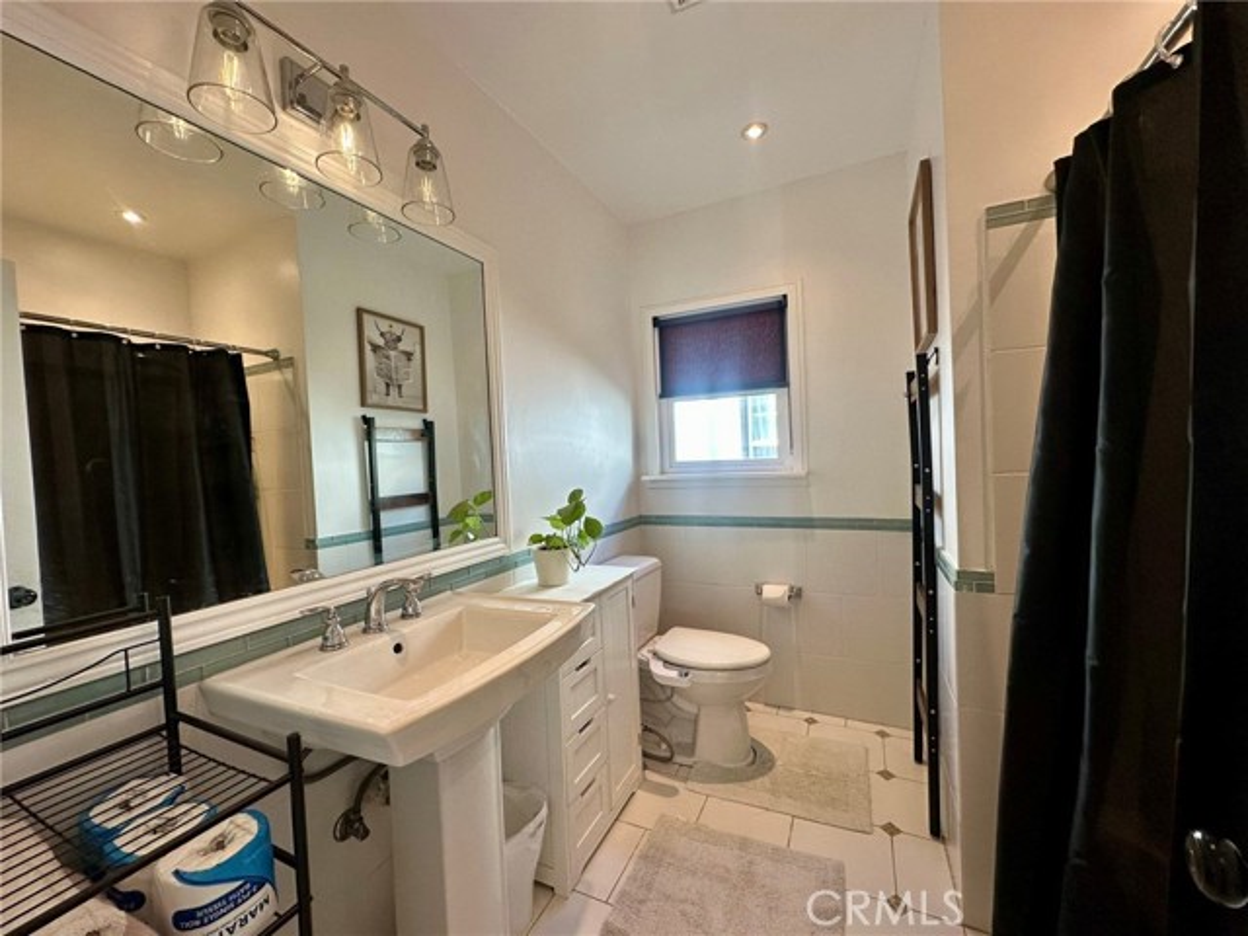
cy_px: 468
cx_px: 624
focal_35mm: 14
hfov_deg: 102.1
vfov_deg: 85.7
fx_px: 505
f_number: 2.2
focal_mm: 2.22
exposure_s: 1/120
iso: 125
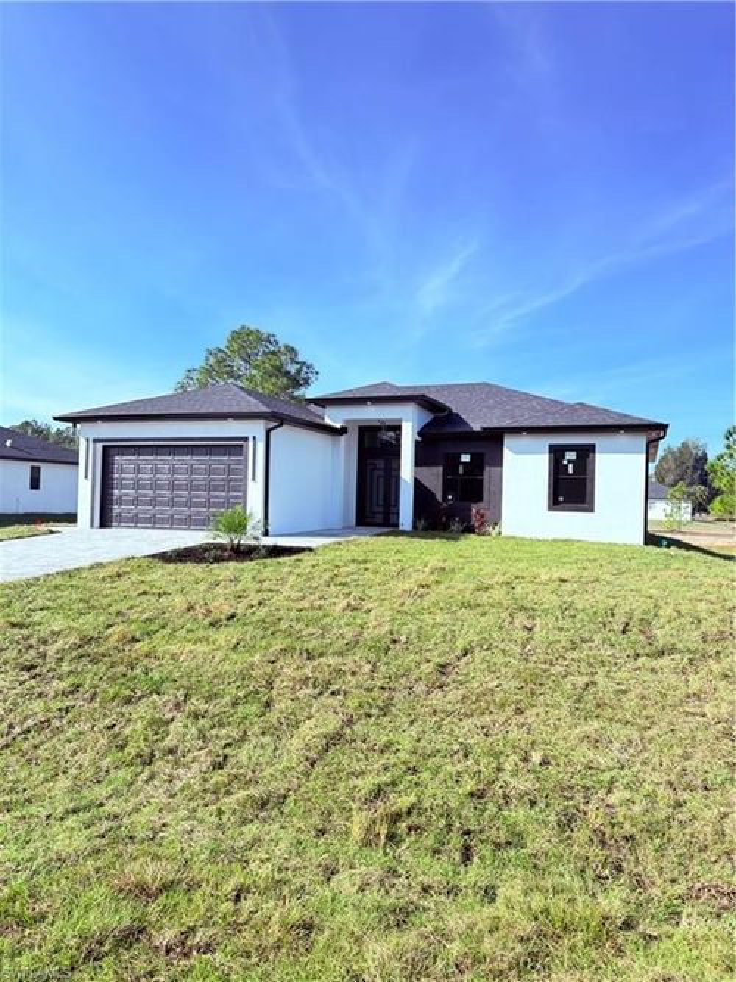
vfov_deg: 71.6
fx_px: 681
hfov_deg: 56.8
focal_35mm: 24
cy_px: 491
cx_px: 368
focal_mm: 6.76
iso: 100
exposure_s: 1/1770
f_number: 1.78
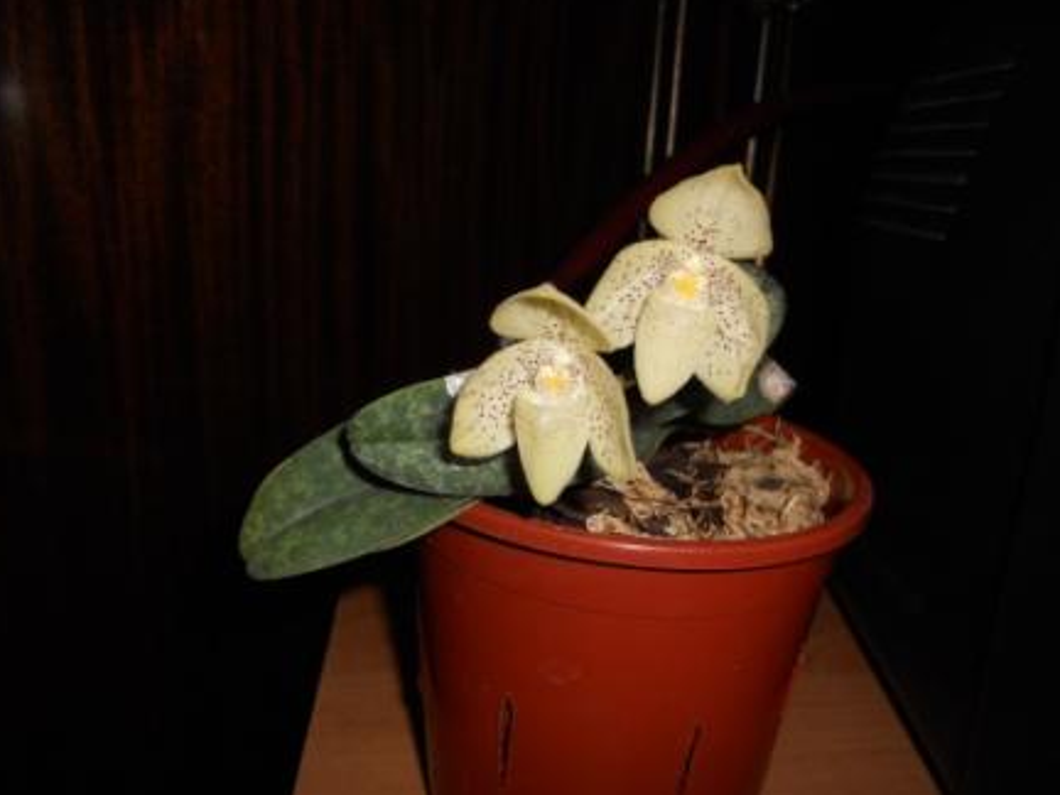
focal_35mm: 28
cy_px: 398
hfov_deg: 63.4
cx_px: 518
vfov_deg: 49.7
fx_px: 857
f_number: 8
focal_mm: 4.9
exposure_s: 1/25
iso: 80
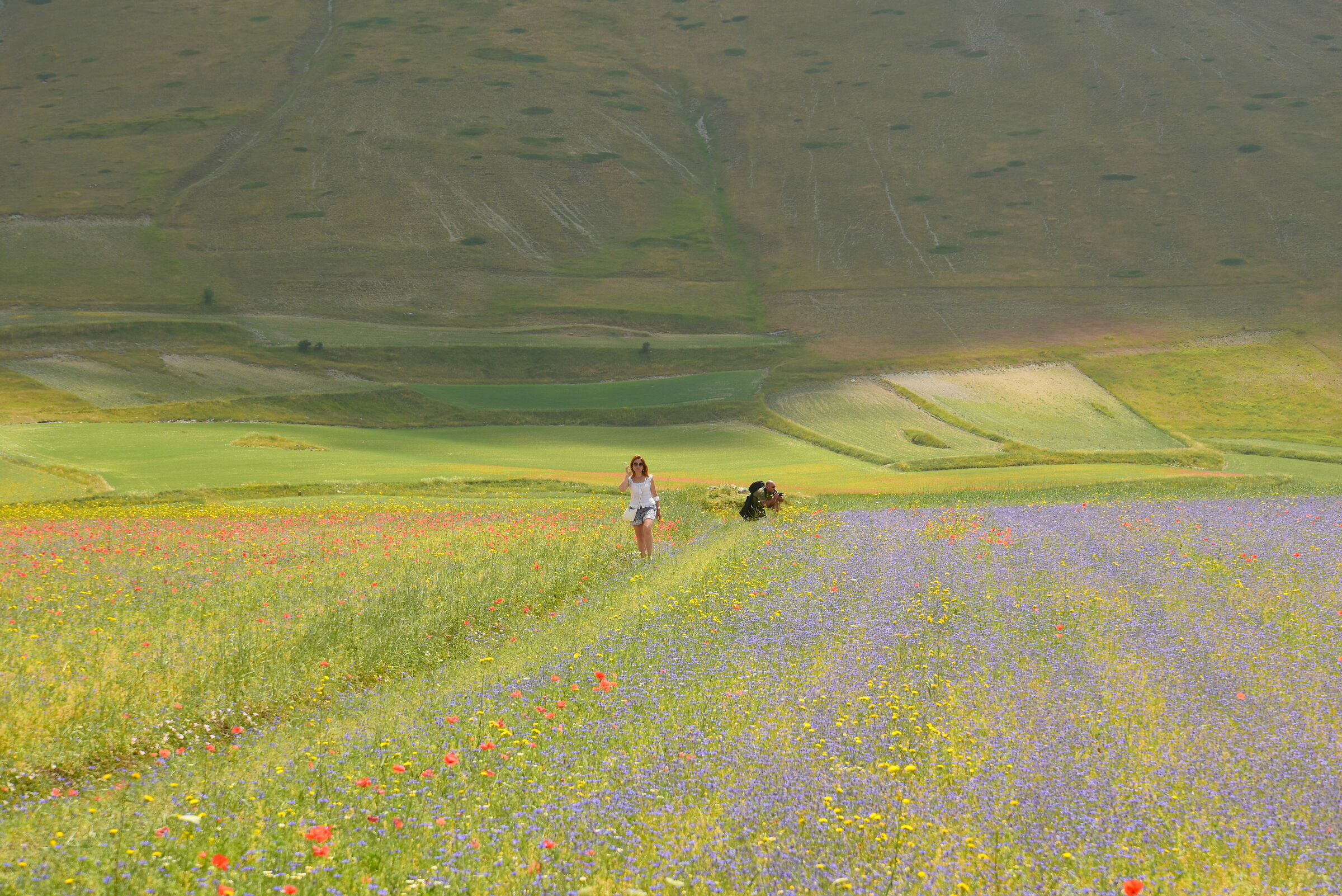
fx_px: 3170
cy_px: 448
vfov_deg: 16.1
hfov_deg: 23.9
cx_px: 671
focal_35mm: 85
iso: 100
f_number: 9
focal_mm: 85
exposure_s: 1/250
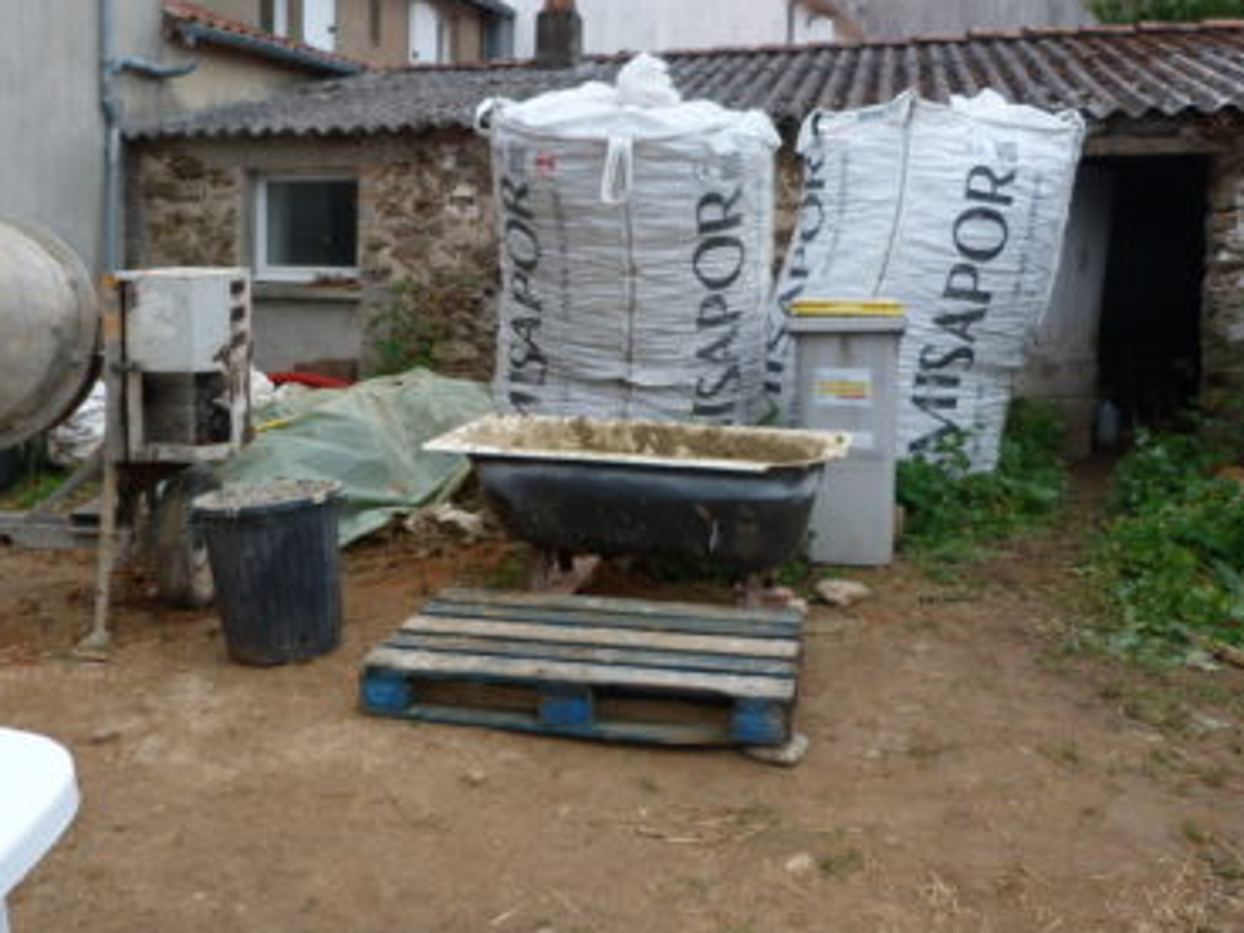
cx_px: 468
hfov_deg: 56.2
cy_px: 374
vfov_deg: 43.9
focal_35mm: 32
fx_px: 1150
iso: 80
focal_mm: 4.5
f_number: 2.8
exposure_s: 1/100
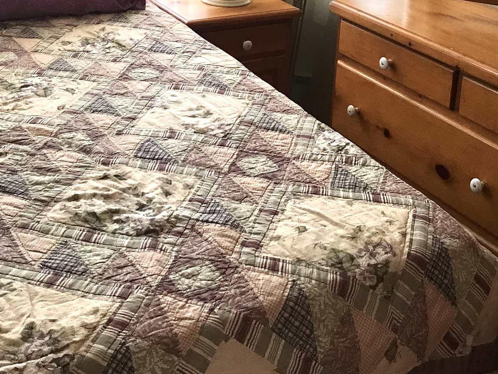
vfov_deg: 24.5
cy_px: -3
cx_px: 282
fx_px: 820
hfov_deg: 33.7
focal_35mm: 57
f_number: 1.8
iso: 32
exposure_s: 1/24
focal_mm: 3.99
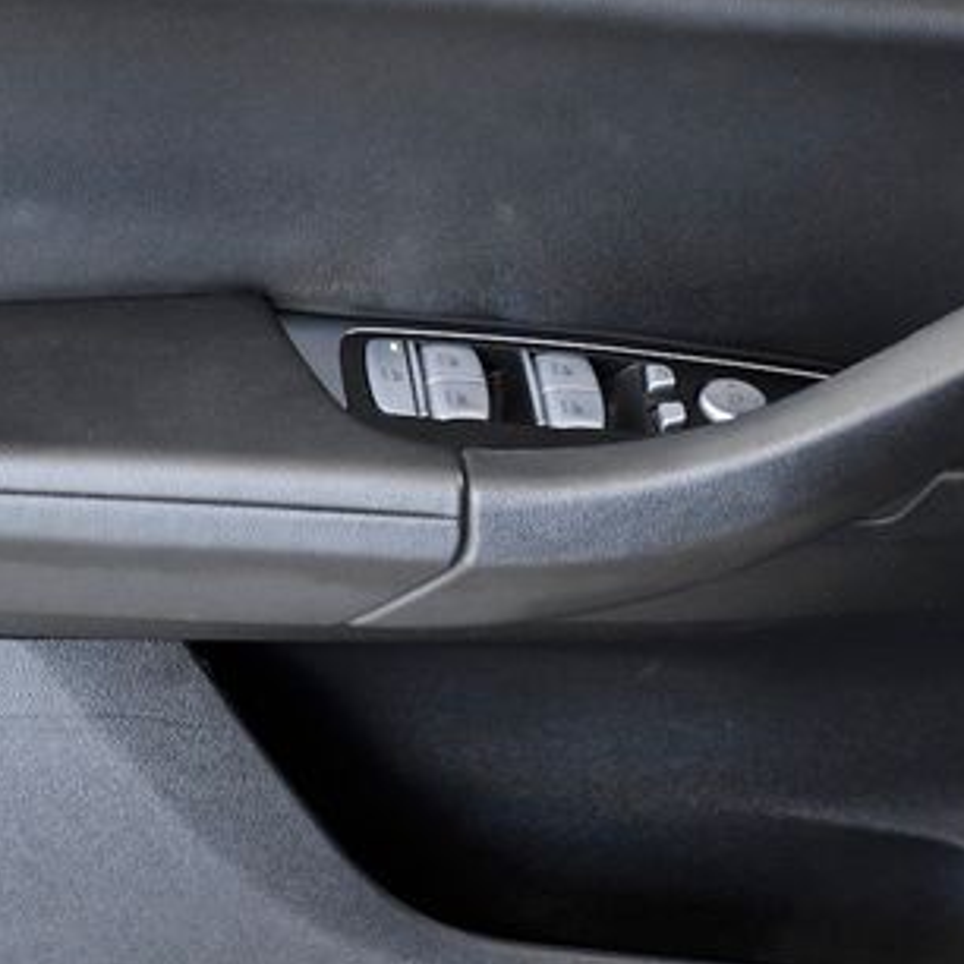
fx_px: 3749
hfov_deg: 14.6
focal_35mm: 119
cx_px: 592
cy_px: 307
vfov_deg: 14.6
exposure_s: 1/100
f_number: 5
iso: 2500
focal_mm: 45
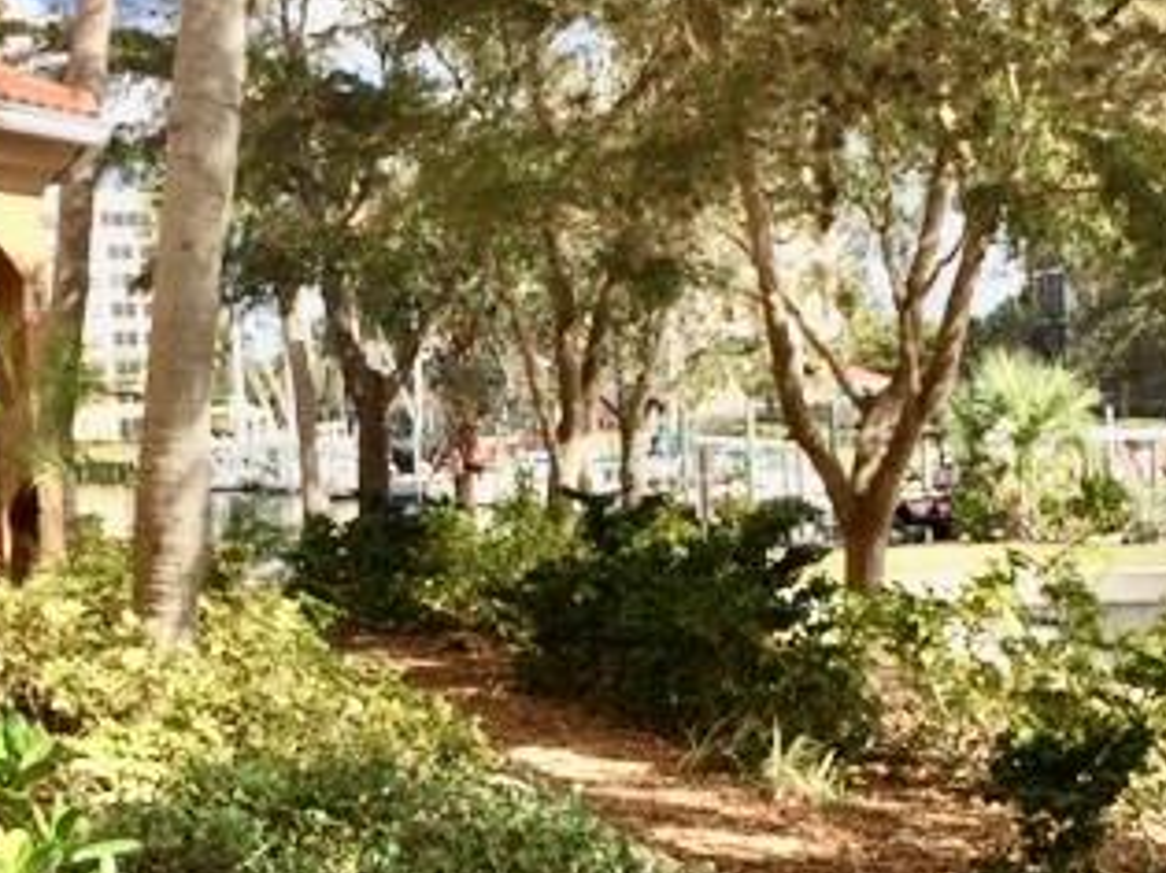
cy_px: 607
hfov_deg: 32.7
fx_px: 1987
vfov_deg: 24.6
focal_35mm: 59
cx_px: 596
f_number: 2.2
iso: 32
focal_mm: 4.15
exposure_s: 1/860
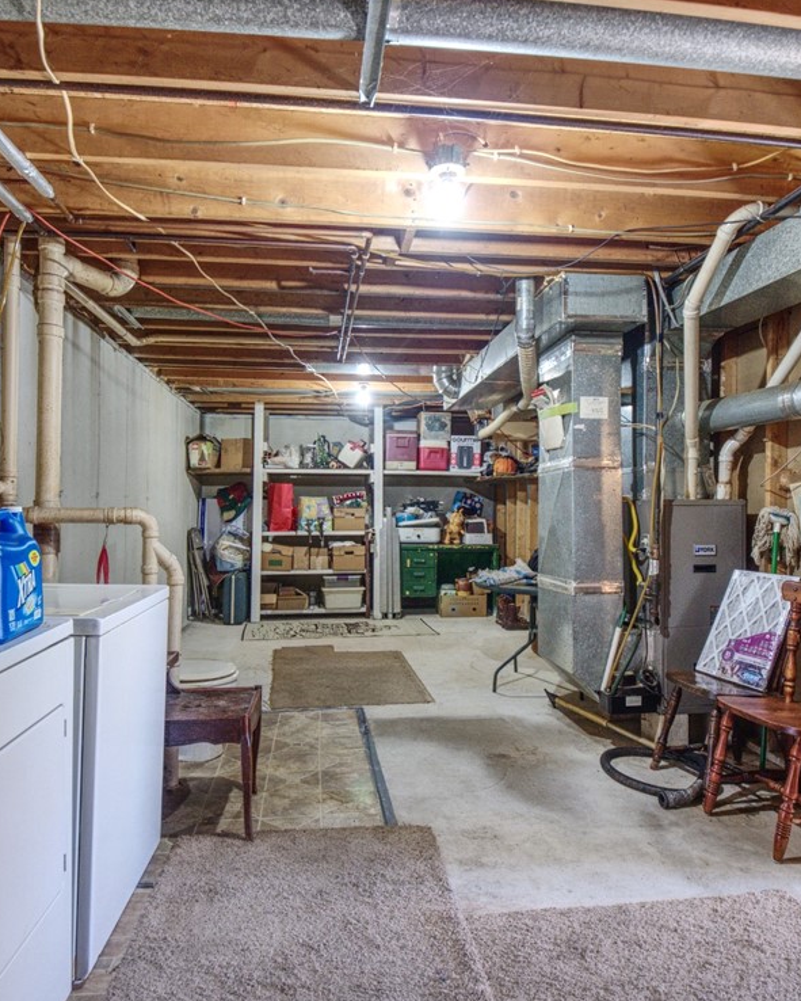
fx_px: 681
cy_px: 507
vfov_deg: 72.6
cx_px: 402
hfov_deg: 60.9
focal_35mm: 23
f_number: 2.8
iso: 2000
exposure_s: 1/30
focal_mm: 8
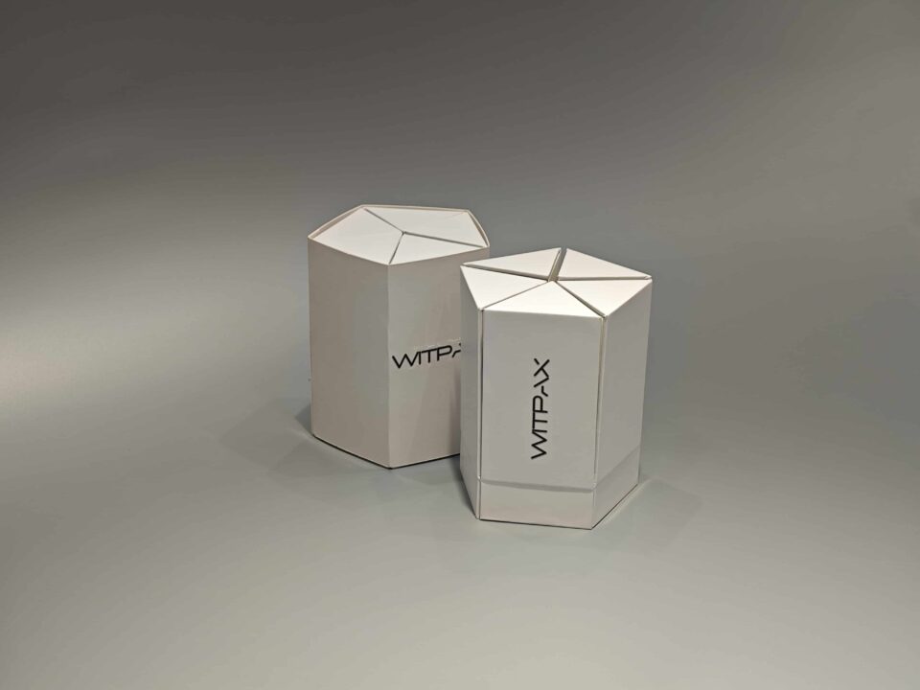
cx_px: 460
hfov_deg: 26.0
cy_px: 345
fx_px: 1993
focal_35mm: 75
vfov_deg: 19.6
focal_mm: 10.1
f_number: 2
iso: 125
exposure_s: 1/100
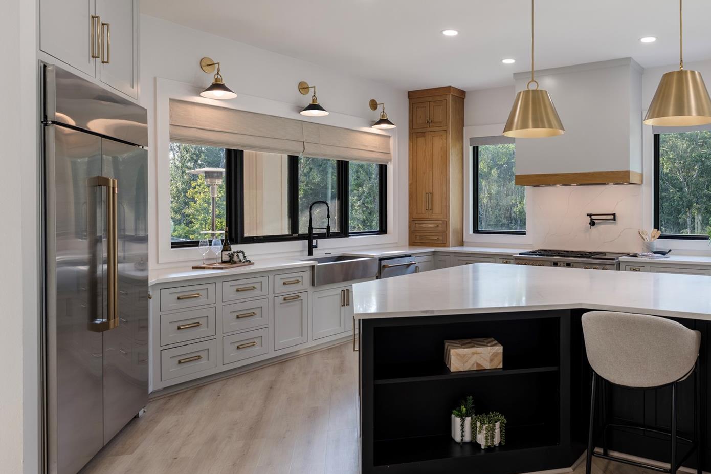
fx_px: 553
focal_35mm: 28
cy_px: 214
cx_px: 491
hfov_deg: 63.3
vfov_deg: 46.3
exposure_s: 1/3
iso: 100
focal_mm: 19
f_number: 5.6
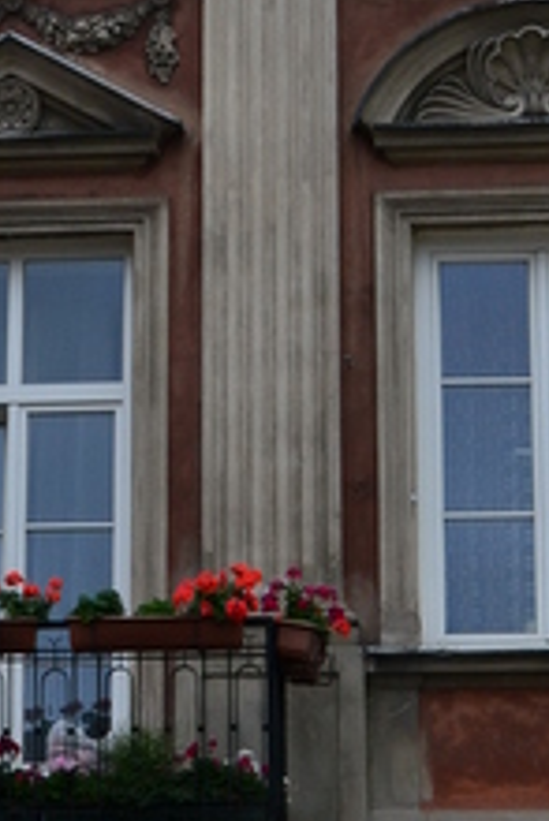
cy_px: 384
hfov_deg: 10.4
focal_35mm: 131
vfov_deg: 15.6
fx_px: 2992
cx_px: 56
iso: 400
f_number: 9
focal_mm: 24
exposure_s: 1/100
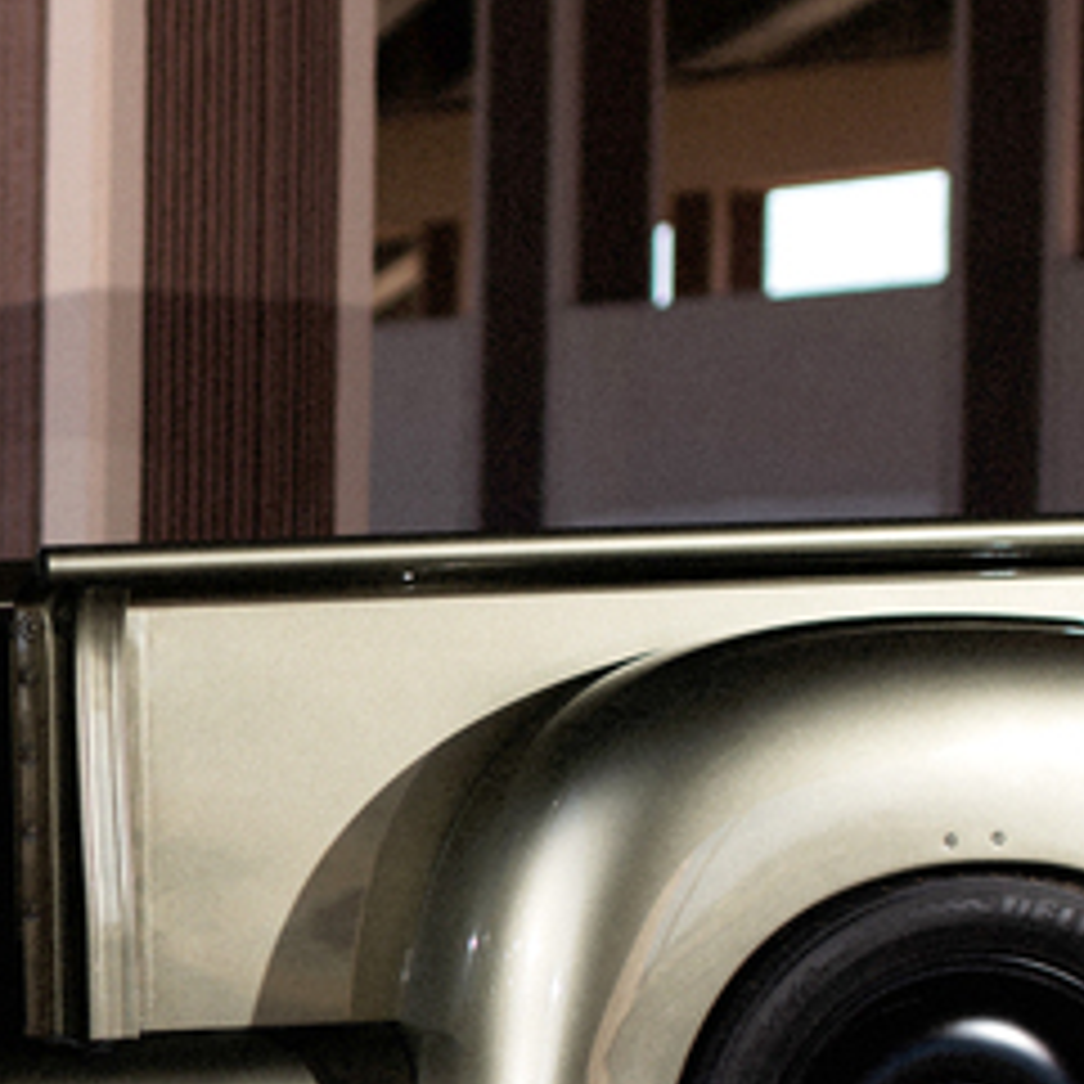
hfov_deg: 9.7
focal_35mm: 176
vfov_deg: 9.9
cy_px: 978
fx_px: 6235
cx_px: -342
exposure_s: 1/1000
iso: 50
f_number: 2
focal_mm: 50
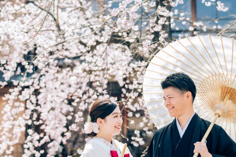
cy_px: 114
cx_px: 89
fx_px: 524
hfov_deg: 25.3
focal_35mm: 80
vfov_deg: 17.0
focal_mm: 50
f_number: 2
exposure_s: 1/320
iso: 125
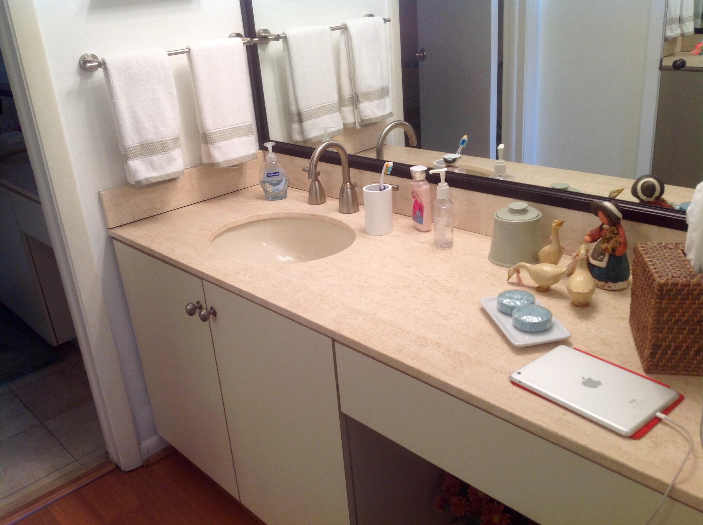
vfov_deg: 40.6
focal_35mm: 35
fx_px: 710
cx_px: 352
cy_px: 262
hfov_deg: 52.7
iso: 50
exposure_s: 1/30
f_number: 2.4
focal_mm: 4.28
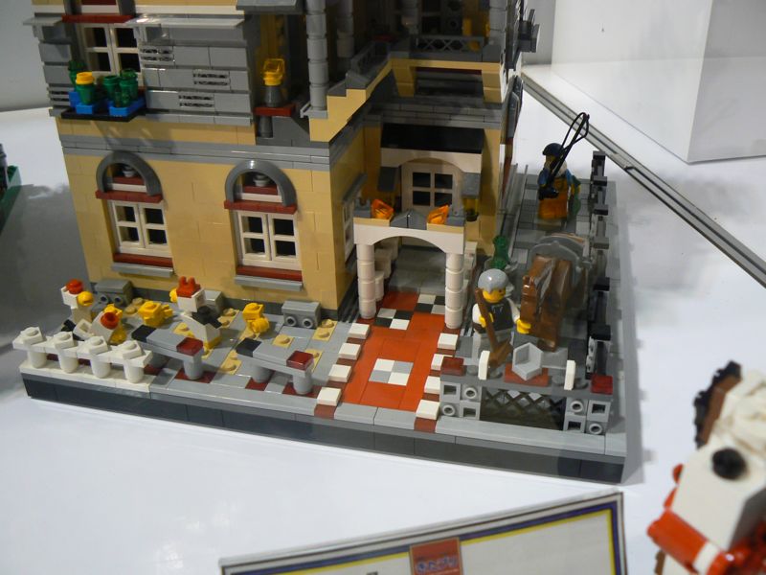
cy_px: 288
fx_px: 797
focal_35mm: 36
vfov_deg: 39.7
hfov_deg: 51.4
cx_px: 383
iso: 160
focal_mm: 6
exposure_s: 1/30
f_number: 2.8
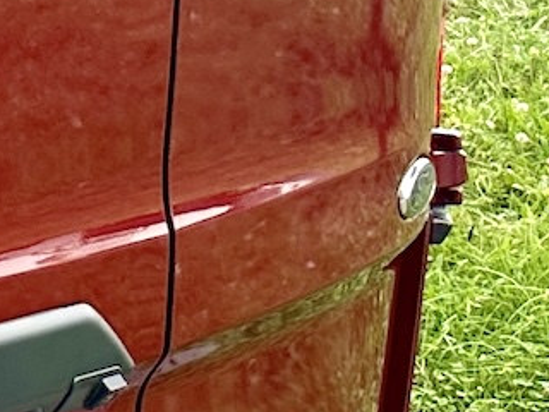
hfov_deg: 10.3
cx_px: -1053
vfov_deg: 10.2
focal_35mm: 144
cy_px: -13
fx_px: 2284
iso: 80
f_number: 1.78
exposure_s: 1/282
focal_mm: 6.86
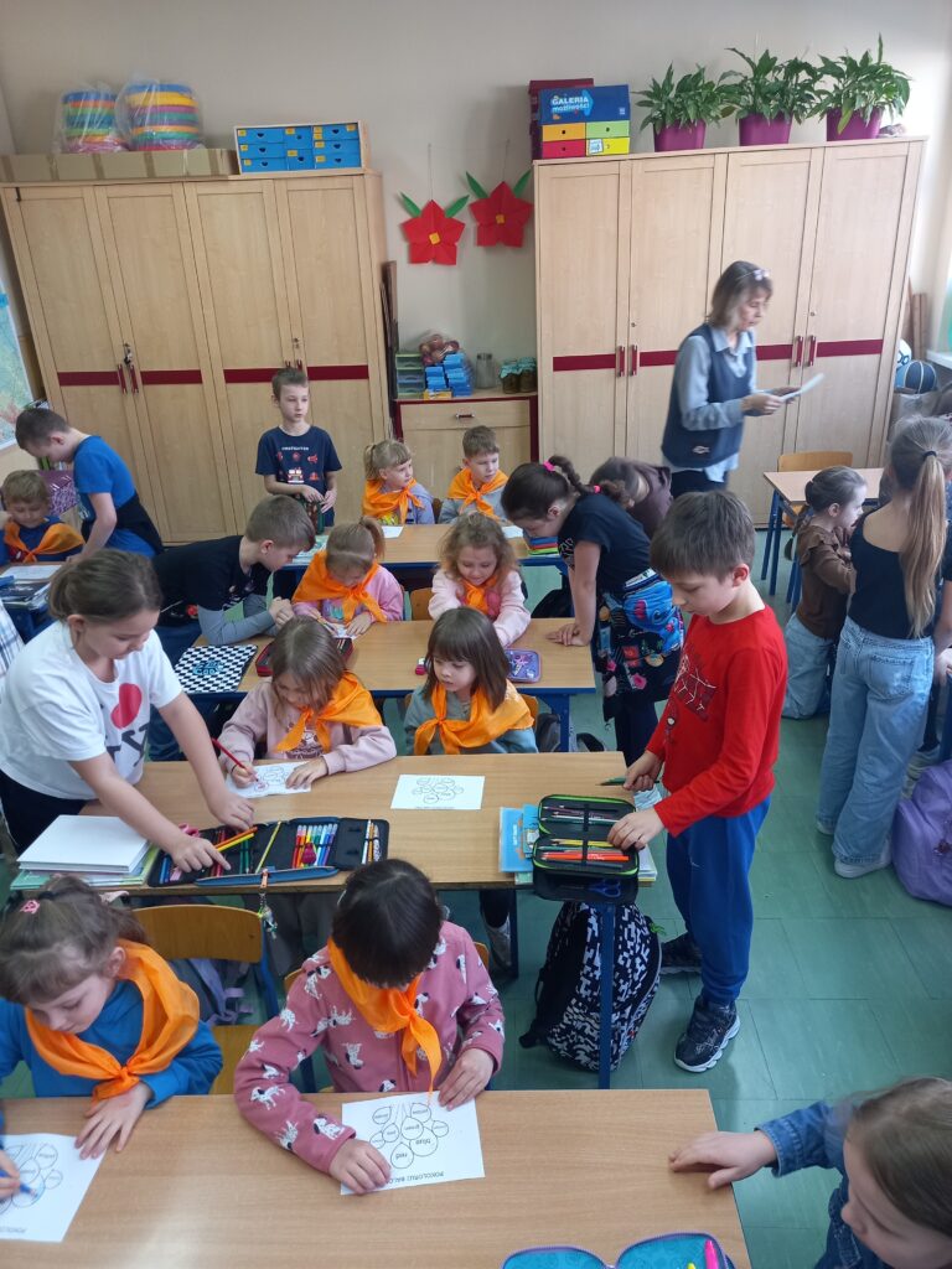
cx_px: 476
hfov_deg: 54.9
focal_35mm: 25
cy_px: 634
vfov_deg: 69.4
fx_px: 917
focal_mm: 4.6
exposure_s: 1/50
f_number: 2
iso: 160
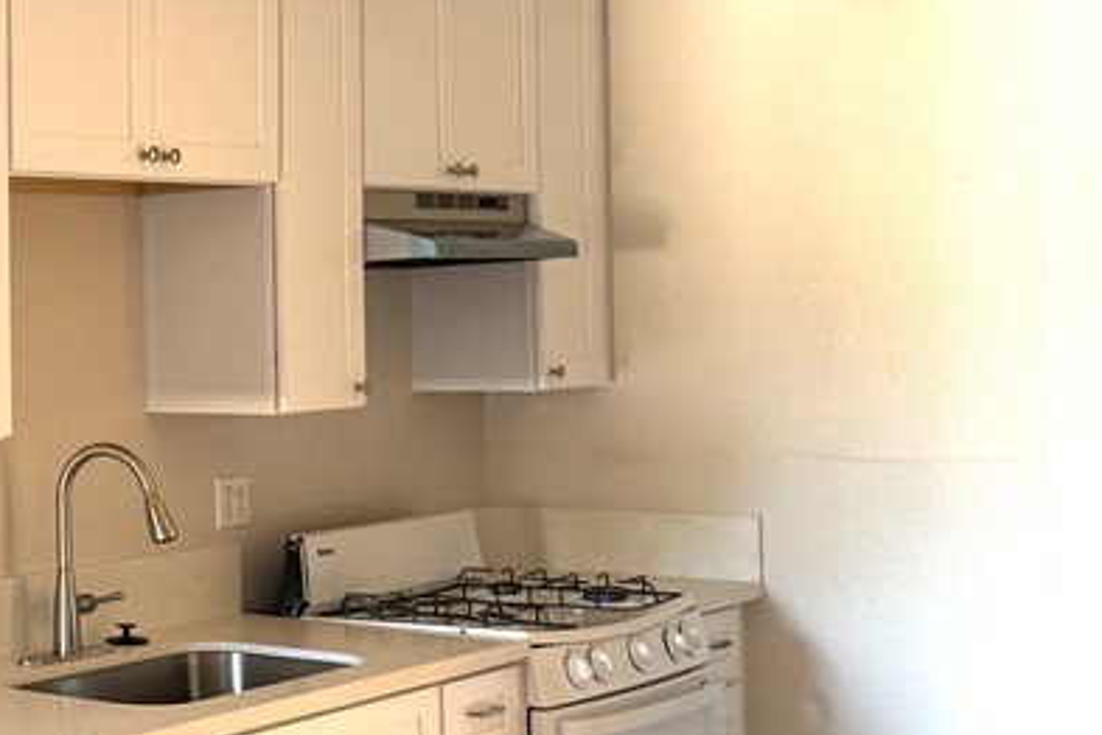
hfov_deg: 26.3
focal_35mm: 65
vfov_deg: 20.9
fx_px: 1990
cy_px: 373
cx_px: -328
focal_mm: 6.76
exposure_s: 1/65
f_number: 1.78
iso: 200
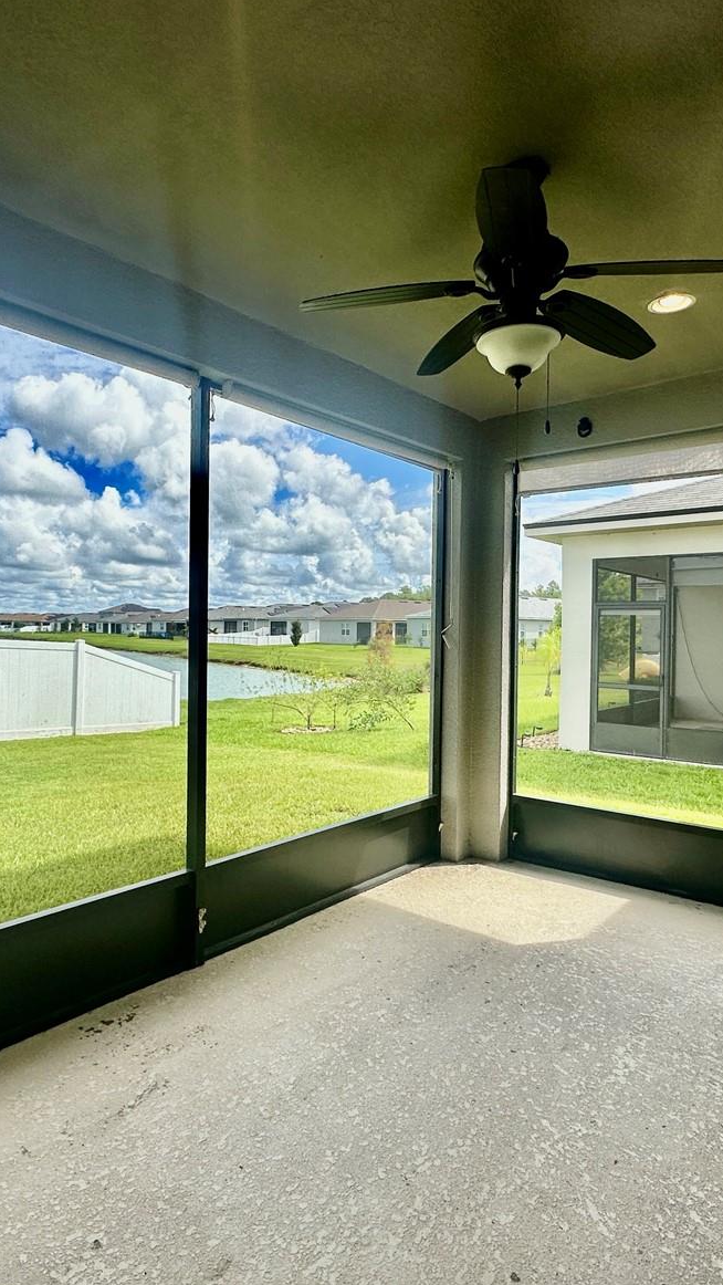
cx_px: 333
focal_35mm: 21
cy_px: 633
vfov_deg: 83.8
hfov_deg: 53.6
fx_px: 715
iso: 50
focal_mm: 2.22
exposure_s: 1/1825
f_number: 2.2
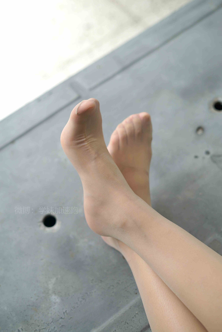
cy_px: 166
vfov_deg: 39.6
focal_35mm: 50
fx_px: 462
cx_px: 111
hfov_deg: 27.0
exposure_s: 1/80
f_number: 2.8
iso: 100
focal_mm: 50
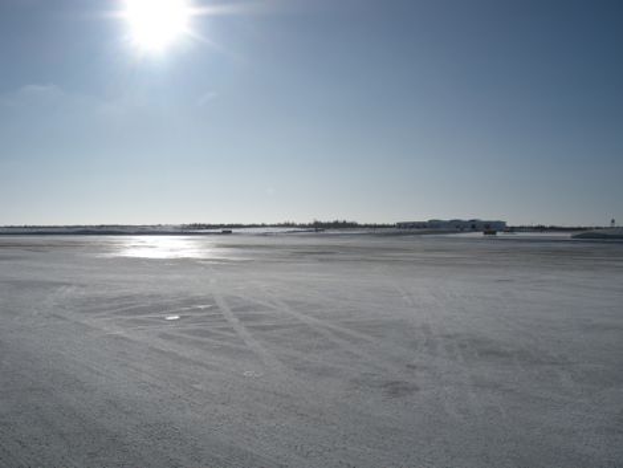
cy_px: 234
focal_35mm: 36
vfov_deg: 39.7
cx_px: 312
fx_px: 648
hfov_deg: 51.3
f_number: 5.6
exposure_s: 1/1500
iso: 64
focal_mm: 6.3
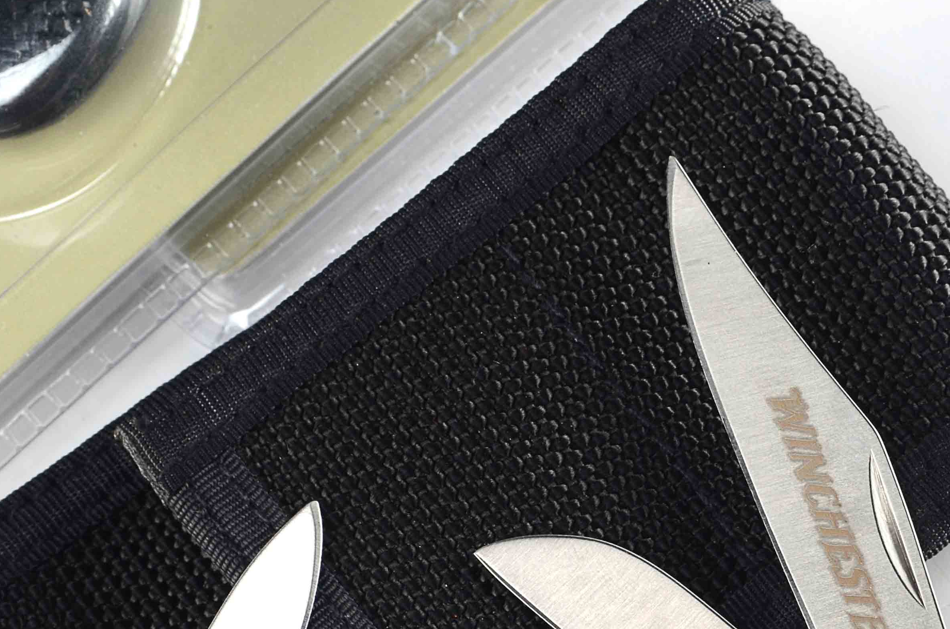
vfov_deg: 8.0
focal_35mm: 171
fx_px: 4504
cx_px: 535
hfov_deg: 12.0
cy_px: 577
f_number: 11
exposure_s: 1/80
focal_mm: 55
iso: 100
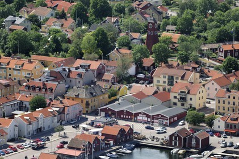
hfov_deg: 6.9
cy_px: 80
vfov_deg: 4.6
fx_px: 1990
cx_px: 120
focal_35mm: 300
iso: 100
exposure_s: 1/1500
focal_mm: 200
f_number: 2.8
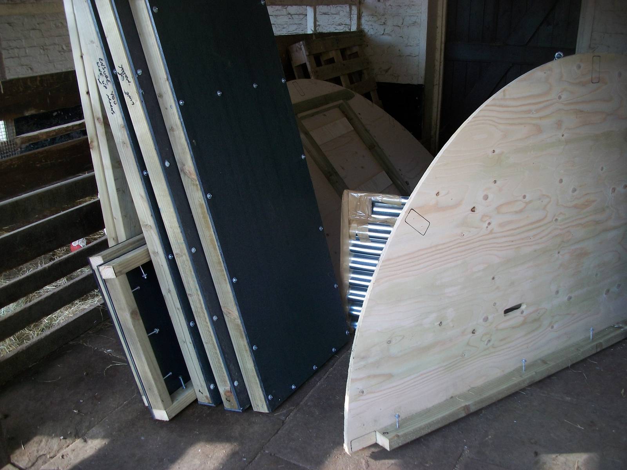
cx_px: 314
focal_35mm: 32
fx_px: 580
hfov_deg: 56.8
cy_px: 235
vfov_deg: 44.2
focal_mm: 5.7
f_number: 2.9
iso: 80
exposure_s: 1/40
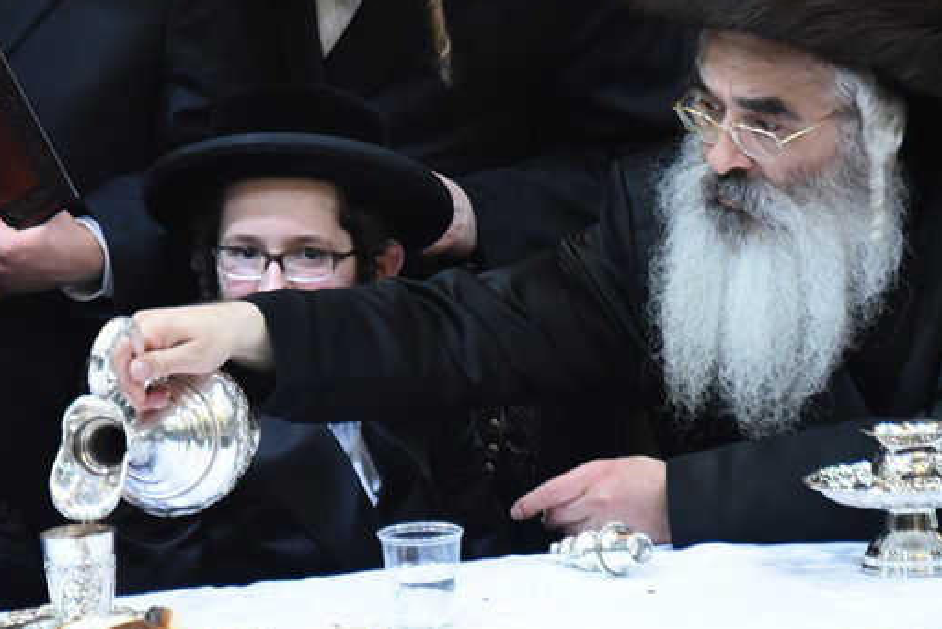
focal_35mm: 380
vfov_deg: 3.6
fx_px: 9949
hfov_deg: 5.4
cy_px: 196
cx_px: 335
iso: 4000
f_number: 5.6
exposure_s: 1/100
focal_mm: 190
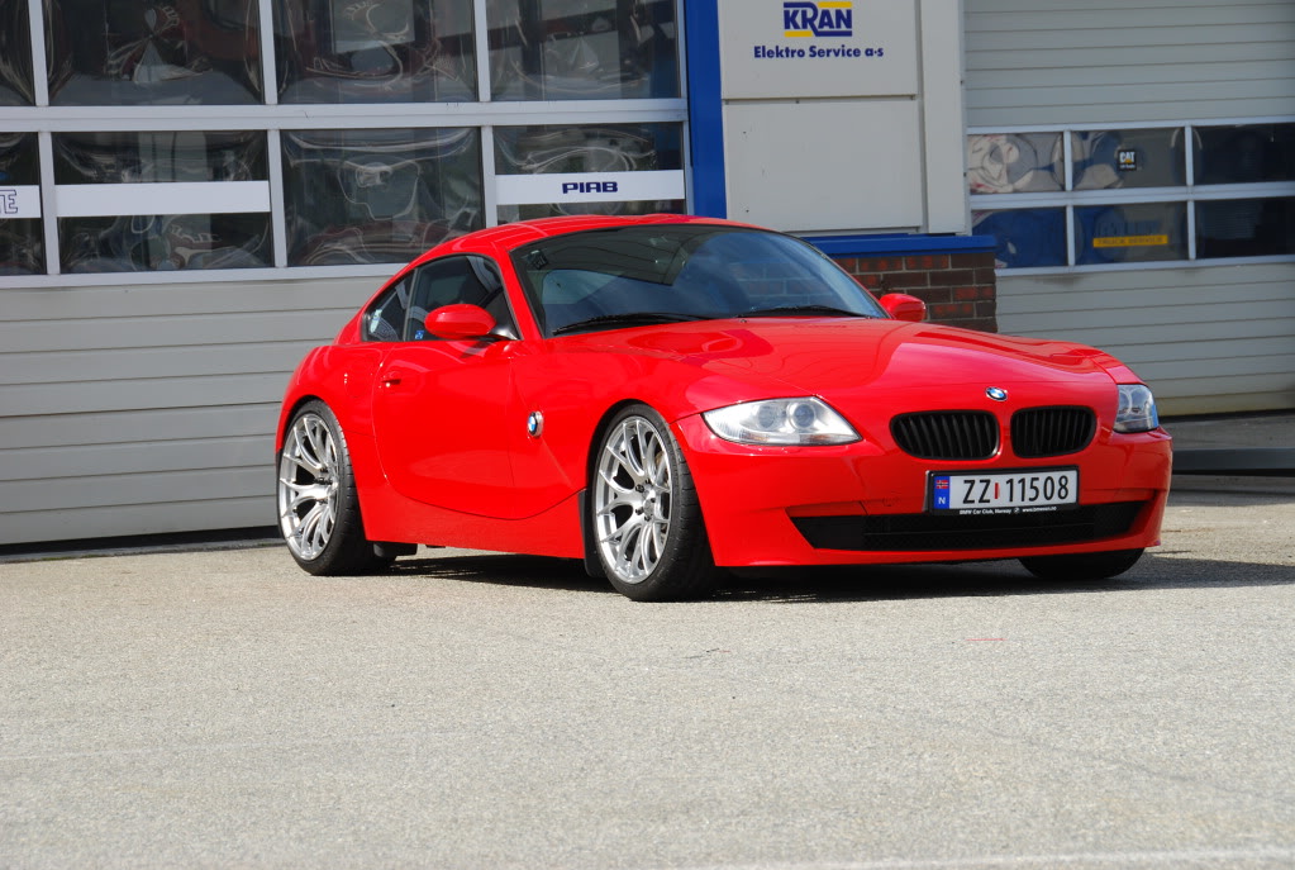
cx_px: 648
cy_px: 435
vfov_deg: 10.2
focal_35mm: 135
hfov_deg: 15.2
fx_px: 4867
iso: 200
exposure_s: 1/250
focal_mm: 90
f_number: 10
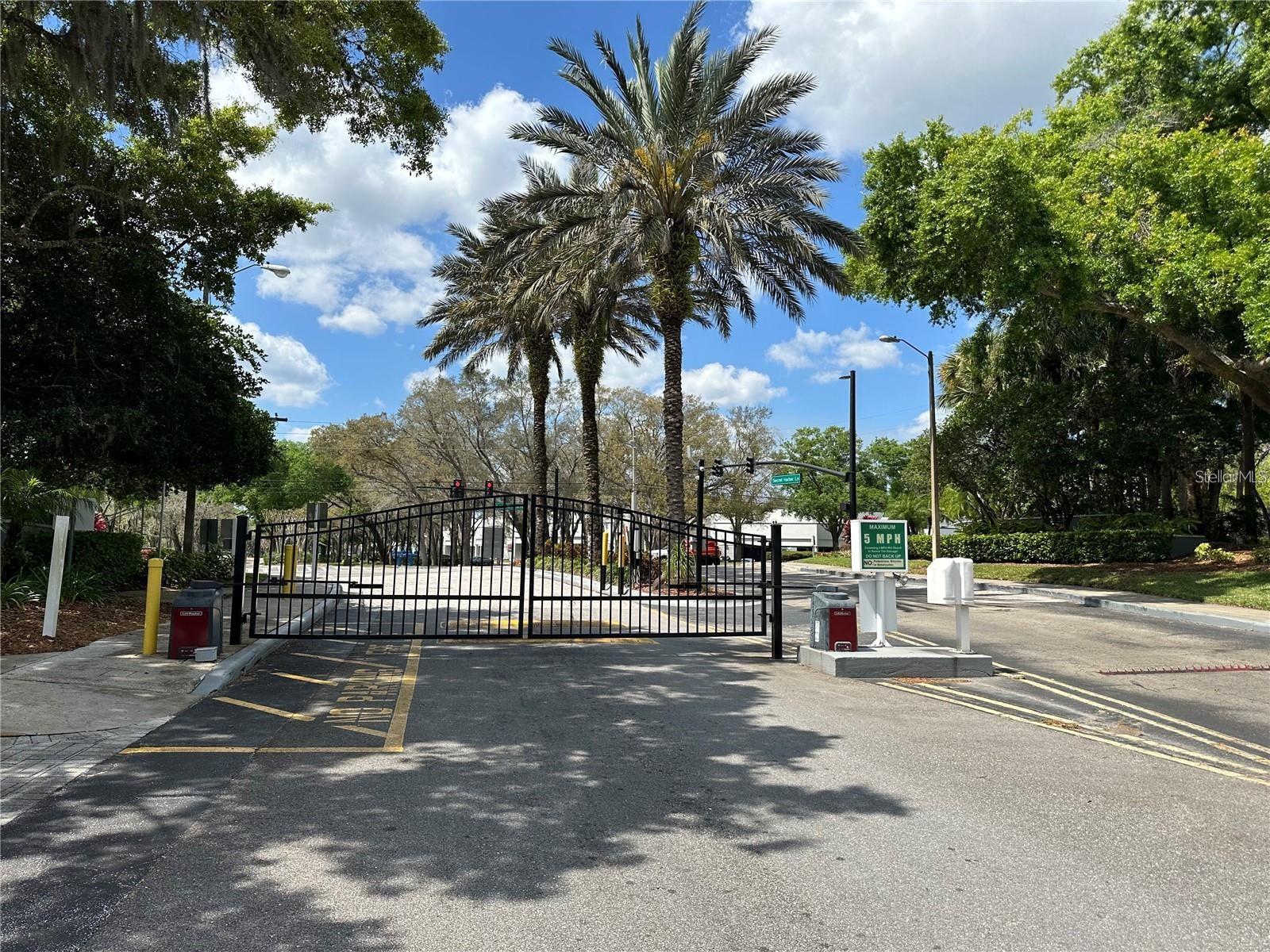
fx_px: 881
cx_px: 635
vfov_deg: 56.8
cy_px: 476
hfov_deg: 71.6
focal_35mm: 24
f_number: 1.78
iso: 80
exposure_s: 1/4184
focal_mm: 6.86
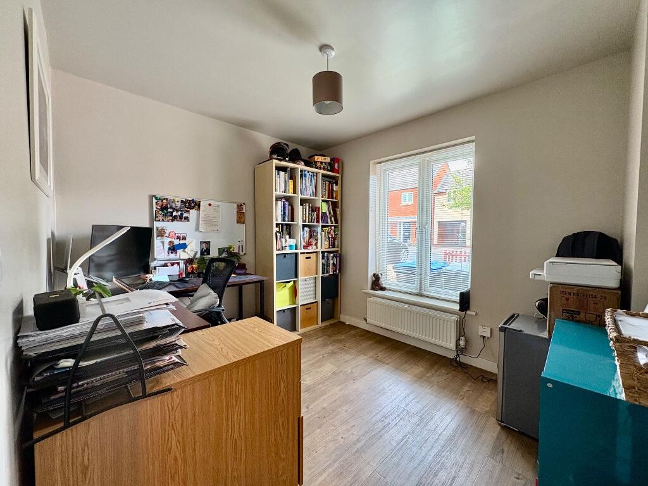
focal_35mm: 14
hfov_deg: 102.1
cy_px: 243
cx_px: 324
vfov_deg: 85.7
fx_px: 262
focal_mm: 2.22
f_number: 2.2
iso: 320
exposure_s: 1/60
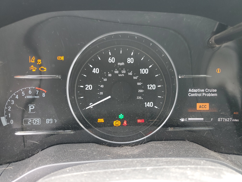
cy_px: 91
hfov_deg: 67.3
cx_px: 121
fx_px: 182
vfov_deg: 53.1
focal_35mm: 26
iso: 73
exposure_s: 1/60.2
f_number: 1.5
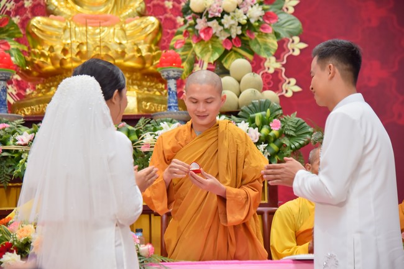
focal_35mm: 86
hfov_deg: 23.7
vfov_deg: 15.9
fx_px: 965
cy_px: 134
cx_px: 202
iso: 1250
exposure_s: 1/200
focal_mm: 86
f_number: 5
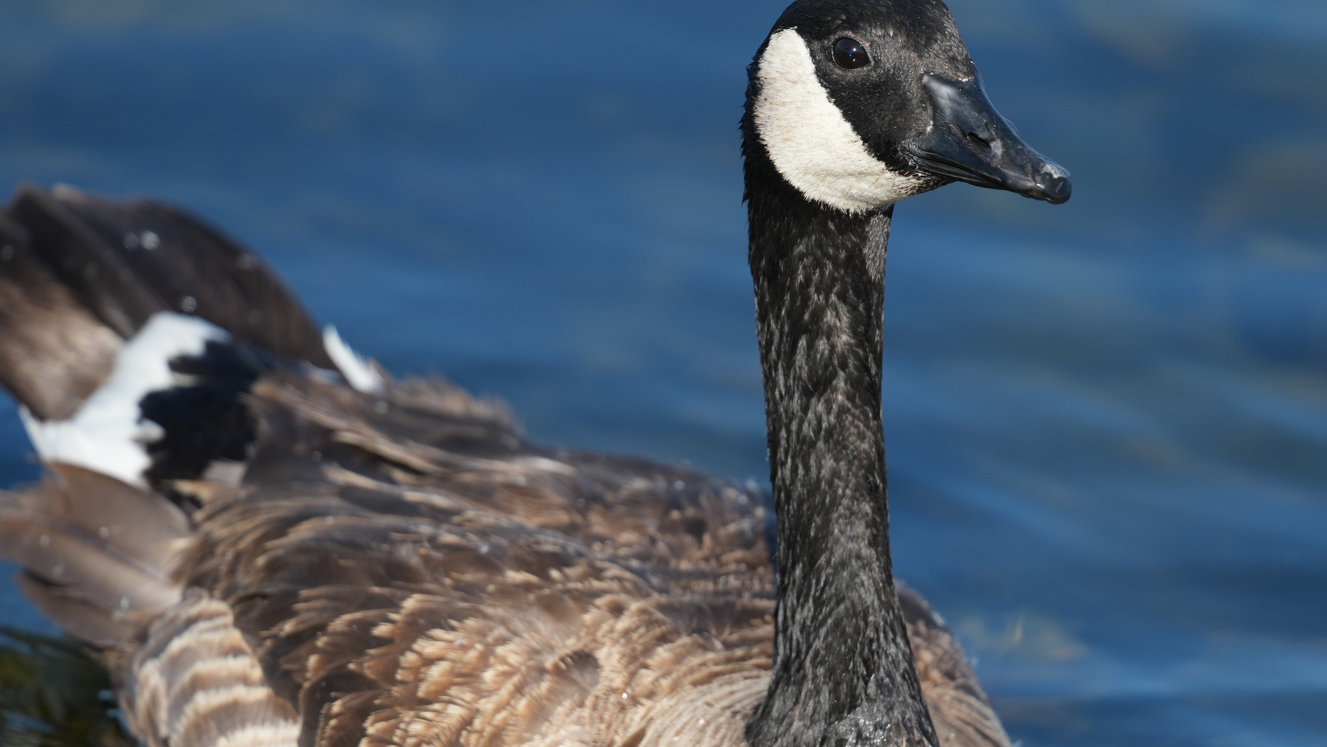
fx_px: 27519
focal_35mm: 782
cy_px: 490
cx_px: 695
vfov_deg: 1.6
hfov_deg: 2.8
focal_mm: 600
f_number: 5.6
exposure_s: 1/640
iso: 320
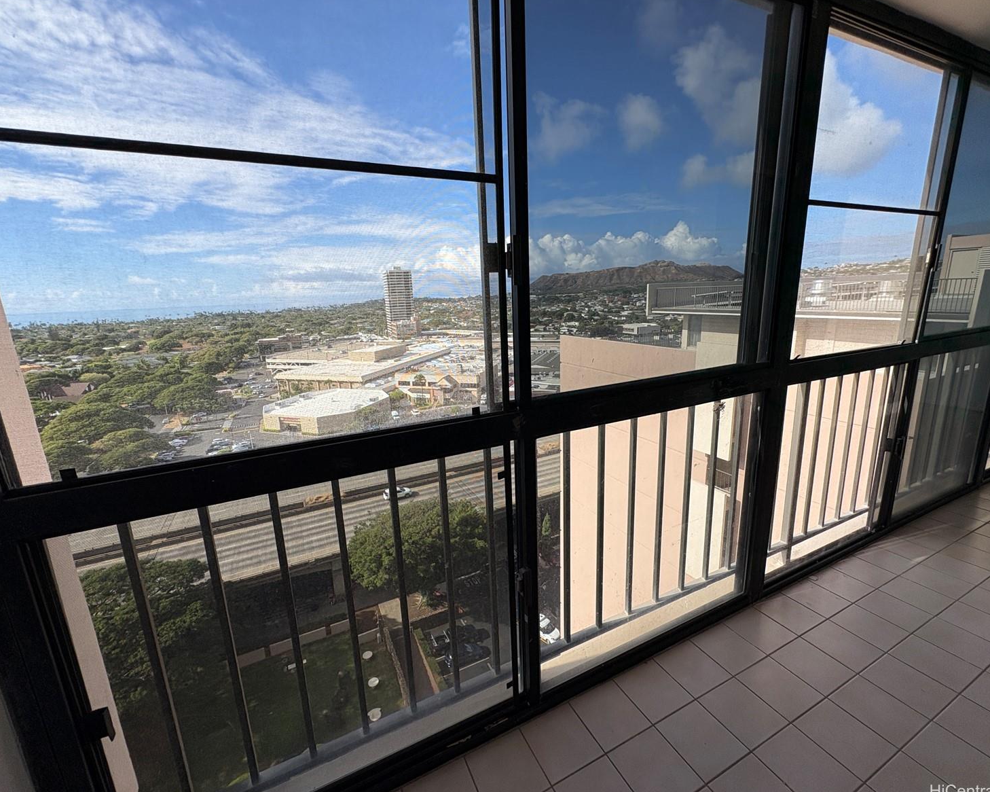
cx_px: 487
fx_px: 439
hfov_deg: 96.8
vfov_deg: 84.0
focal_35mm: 15
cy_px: 390
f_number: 2.2
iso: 50
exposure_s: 1/1063
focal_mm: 2.22
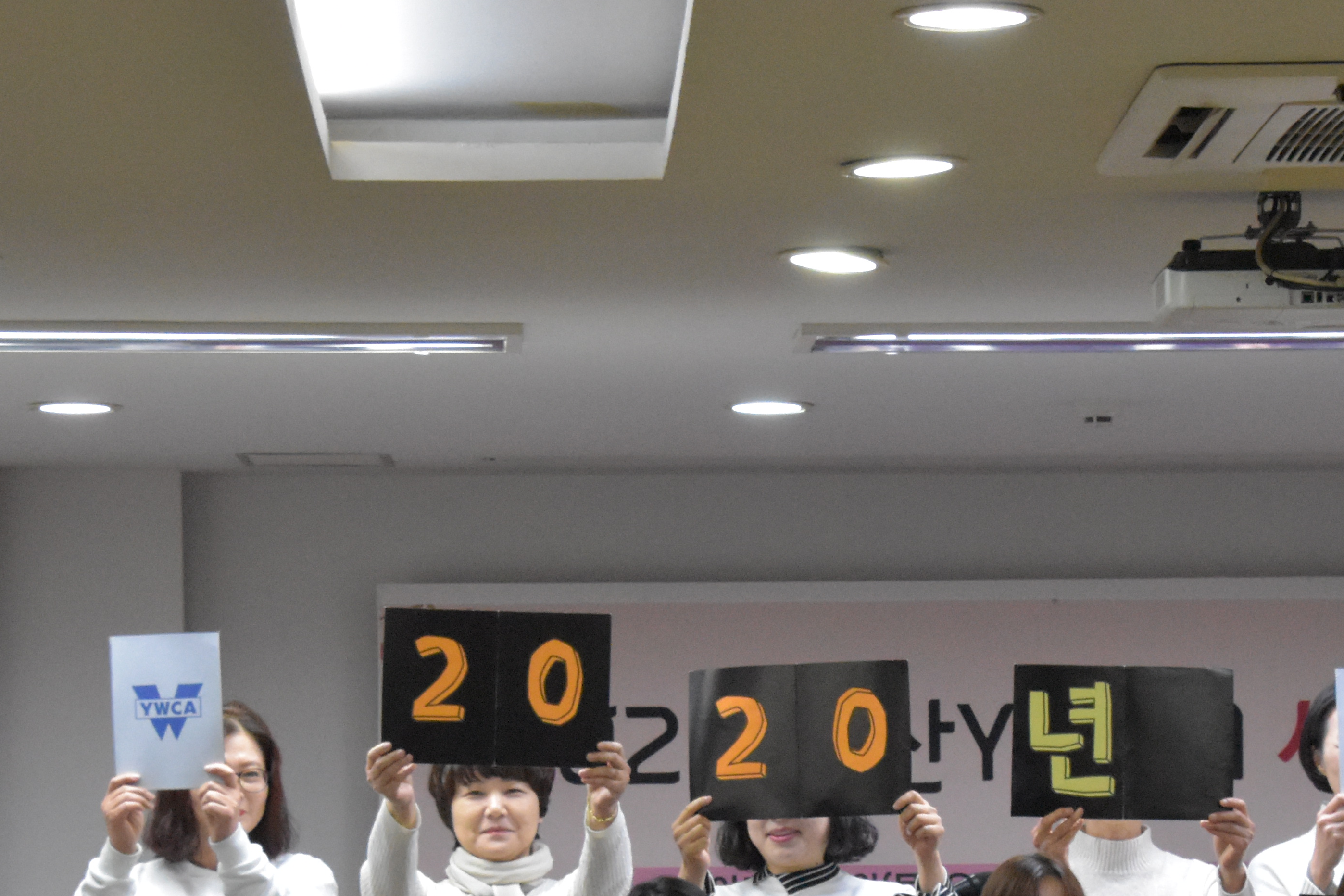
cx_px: 906
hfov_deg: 12.7
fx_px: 6010
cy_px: 851
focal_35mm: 161
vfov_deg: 8.5
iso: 5000
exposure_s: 1/80
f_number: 11
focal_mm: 50
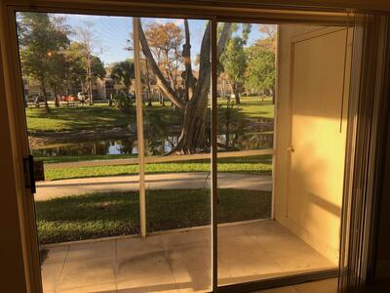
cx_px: 195
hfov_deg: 63.4
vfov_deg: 49.7
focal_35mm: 28
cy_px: 146
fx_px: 315
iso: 20
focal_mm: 3.99
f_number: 1.8
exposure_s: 1/120
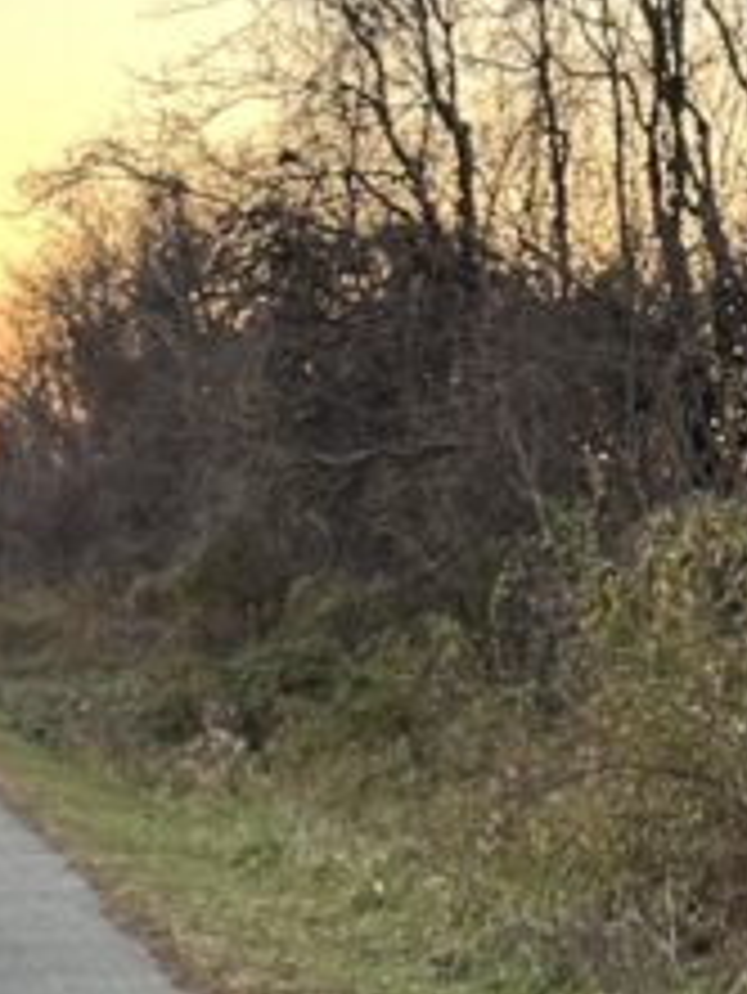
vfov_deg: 15.9
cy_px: 1610
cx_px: 27
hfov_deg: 13.2
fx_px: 3191
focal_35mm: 111
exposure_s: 1/163
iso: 125
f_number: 1.78
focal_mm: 6.86
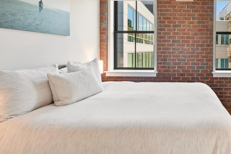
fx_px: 148
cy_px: 51
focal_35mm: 23
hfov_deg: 69.3
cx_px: 182
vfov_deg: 54.0
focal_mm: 14
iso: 250
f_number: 9
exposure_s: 1/125
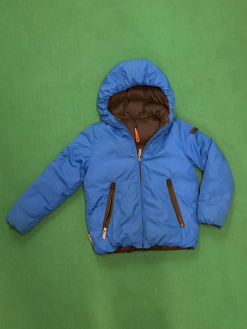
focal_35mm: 31
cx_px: 124
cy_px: 164
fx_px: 295
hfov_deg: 45.4
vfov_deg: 58.4
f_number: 2.4
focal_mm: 3.3
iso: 320
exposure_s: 1/50
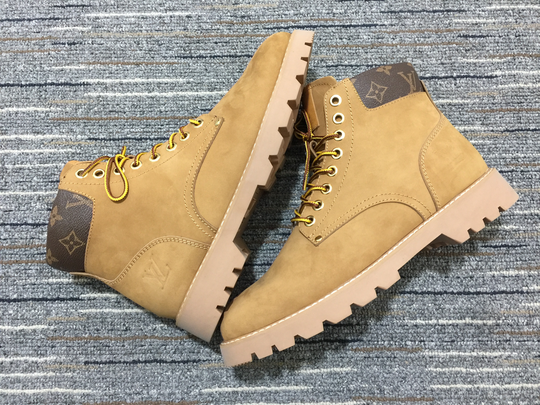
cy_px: 202
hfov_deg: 61.7
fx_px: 452
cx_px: 270
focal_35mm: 29
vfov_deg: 48.2
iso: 125
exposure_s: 1/17
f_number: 2.2
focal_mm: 4.15
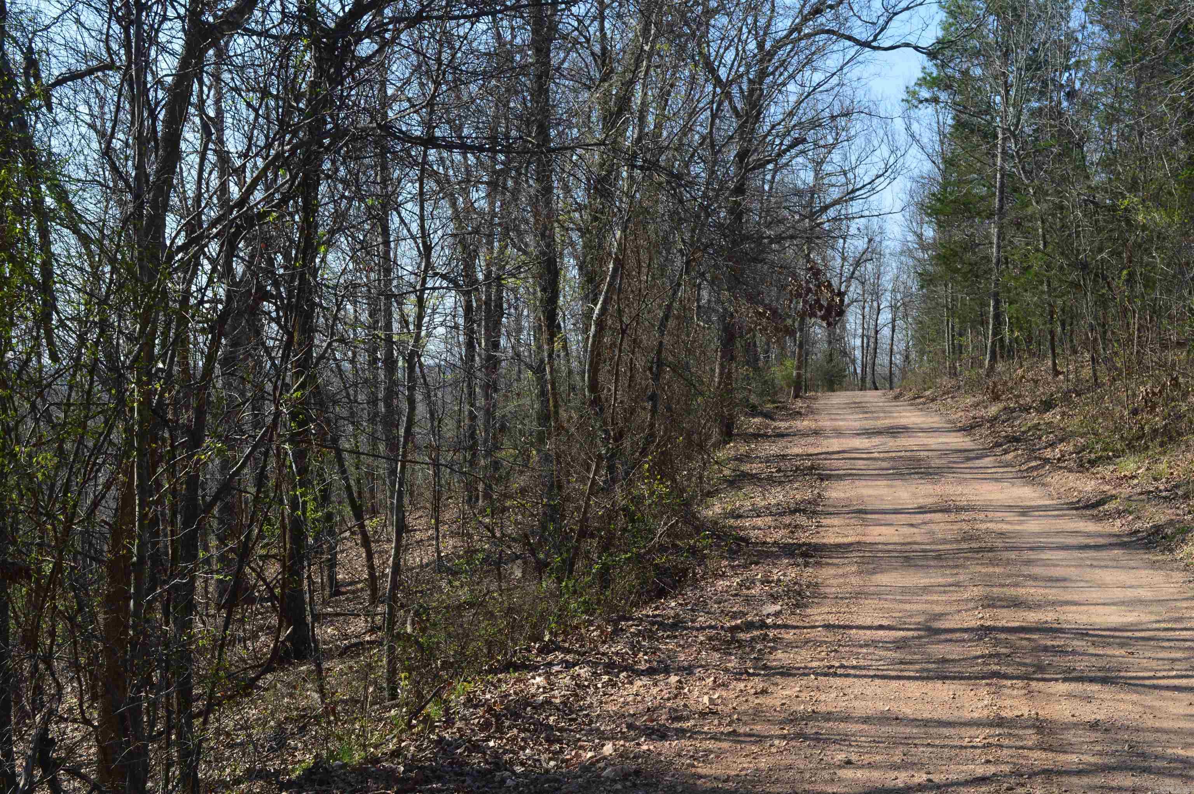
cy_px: 397
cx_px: 597
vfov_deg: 29.8
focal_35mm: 45
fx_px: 1491
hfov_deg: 43.6
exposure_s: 1/250
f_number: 10
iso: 400
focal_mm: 30
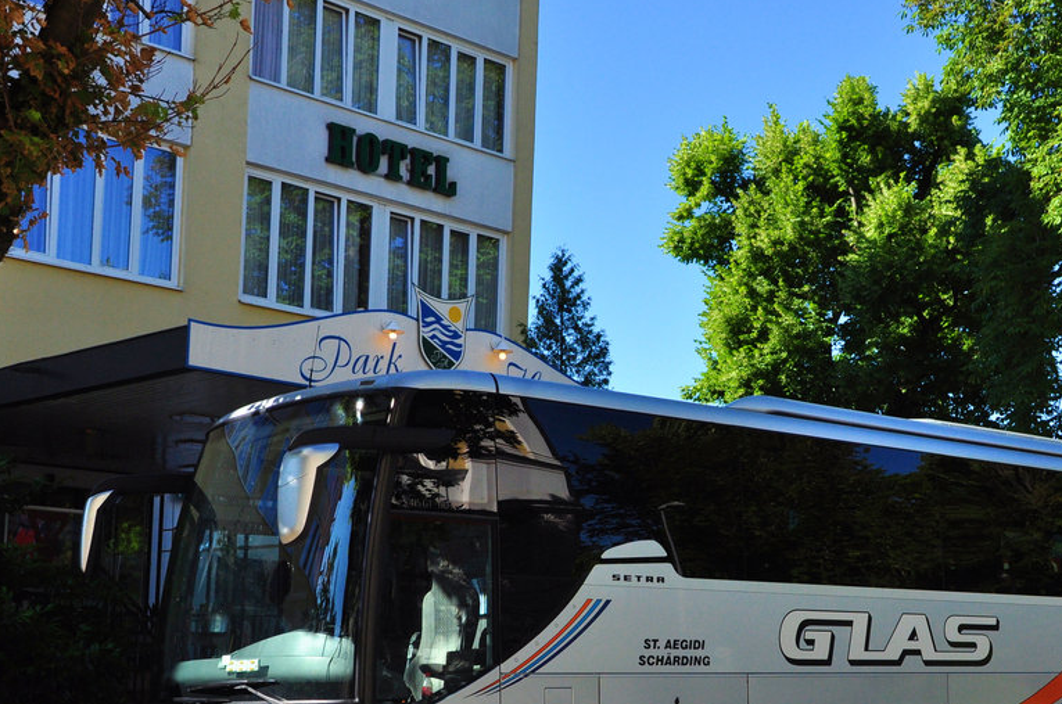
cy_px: 523
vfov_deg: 22.8
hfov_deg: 33.9
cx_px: 682
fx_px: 1731
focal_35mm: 59
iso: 500
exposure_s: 1/2000
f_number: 4.5
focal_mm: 25
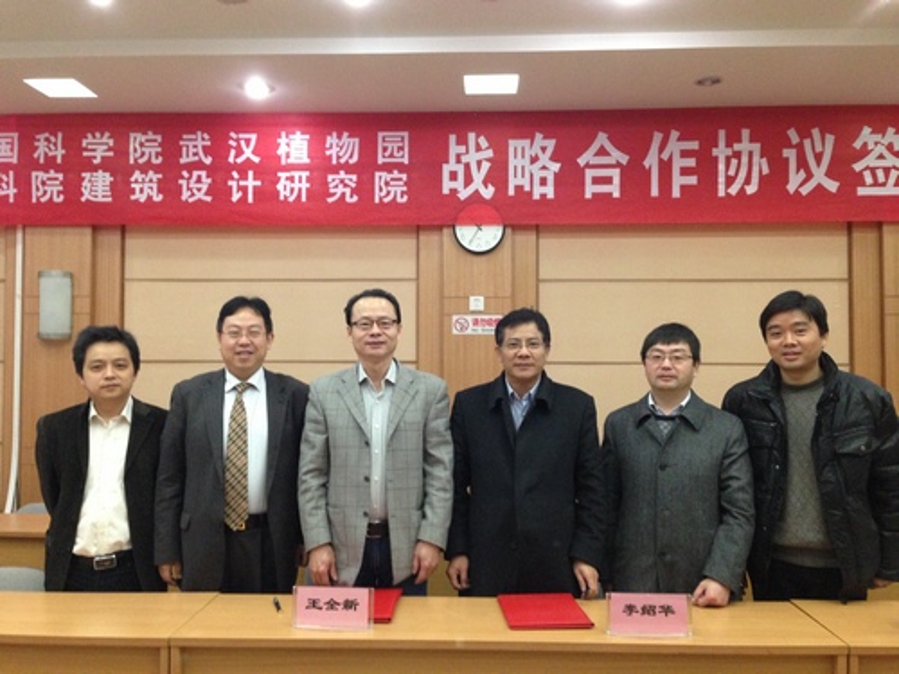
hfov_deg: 55.4
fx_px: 857
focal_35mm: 33
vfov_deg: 42.9
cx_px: 450
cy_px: 337
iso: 320
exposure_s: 1/20
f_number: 2.4
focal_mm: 4.13
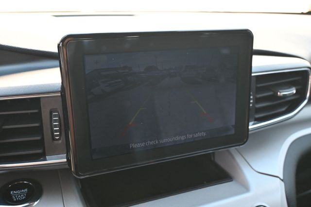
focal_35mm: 34
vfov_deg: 39.1
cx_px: 156
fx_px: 291
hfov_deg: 56.2
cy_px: 104
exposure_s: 1/125
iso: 640
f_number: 4
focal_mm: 22.5
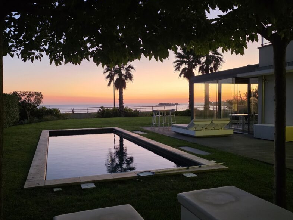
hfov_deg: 59.7
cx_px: 125
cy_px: 117
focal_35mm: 30
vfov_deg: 46.8
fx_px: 254
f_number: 1.7
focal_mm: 6.3
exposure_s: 1/100
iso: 640
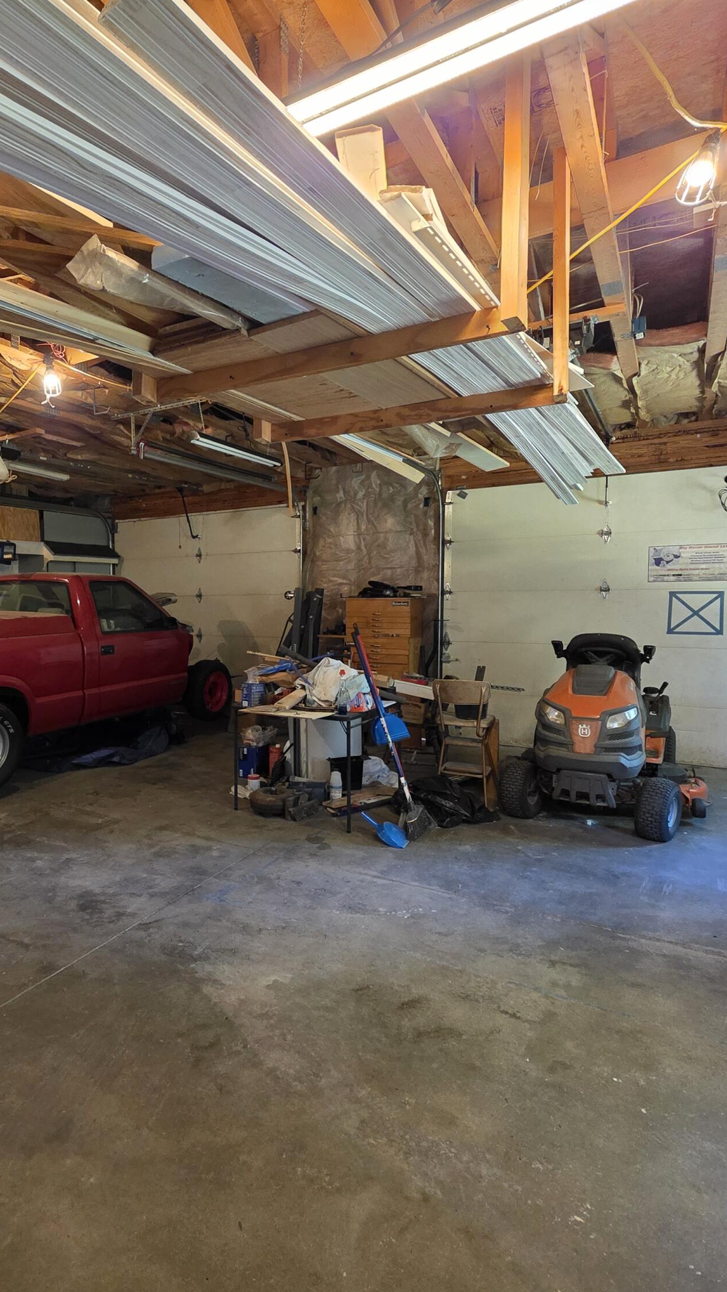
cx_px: 208
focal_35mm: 19
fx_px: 651
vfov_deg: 89.6
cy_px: 643
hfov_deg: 56.3
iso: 800
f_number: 1.9
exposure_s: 1/60
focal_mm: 2.2
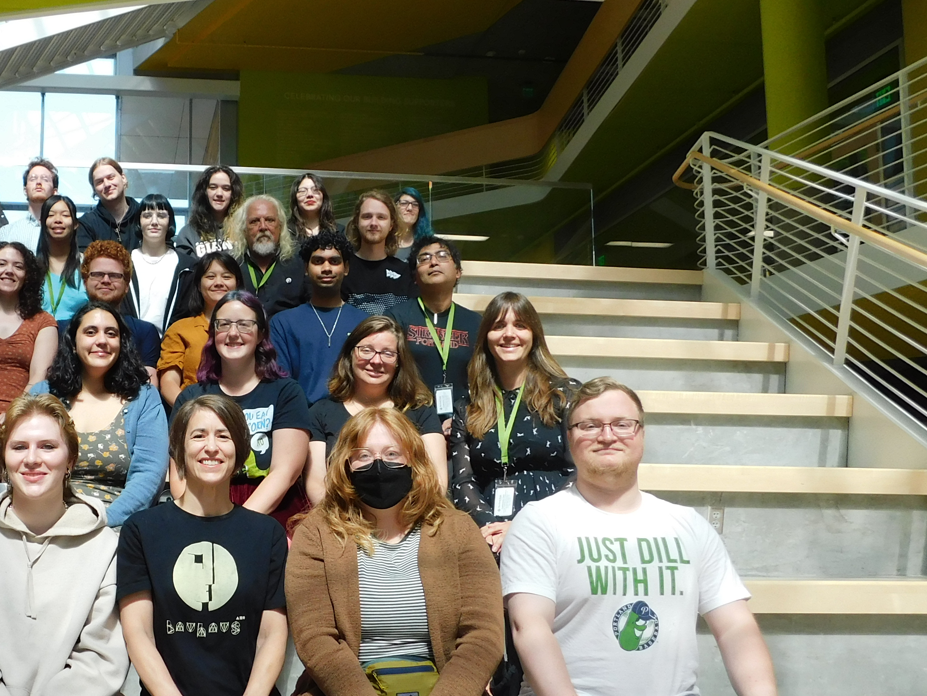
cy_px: 431
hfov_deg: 43.6
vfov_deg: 35.0
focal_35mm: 41
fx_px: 1098
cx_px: 185
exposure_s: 1/200
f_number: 3
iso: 125
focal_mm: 4
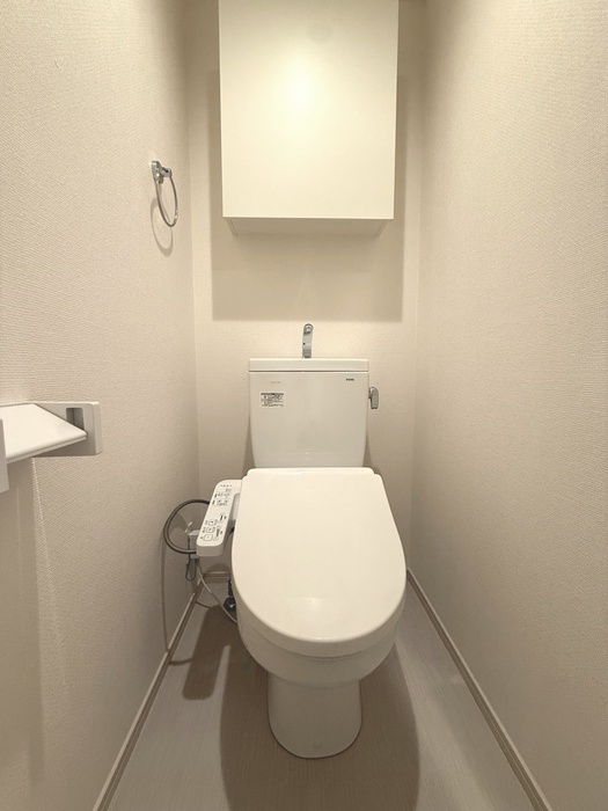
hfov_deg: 85.7
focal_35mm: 14
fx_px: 328
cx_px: 304
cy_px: 406
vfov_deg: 102.1
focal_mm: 2.22
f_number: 2.2
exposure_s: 1/100
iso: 250
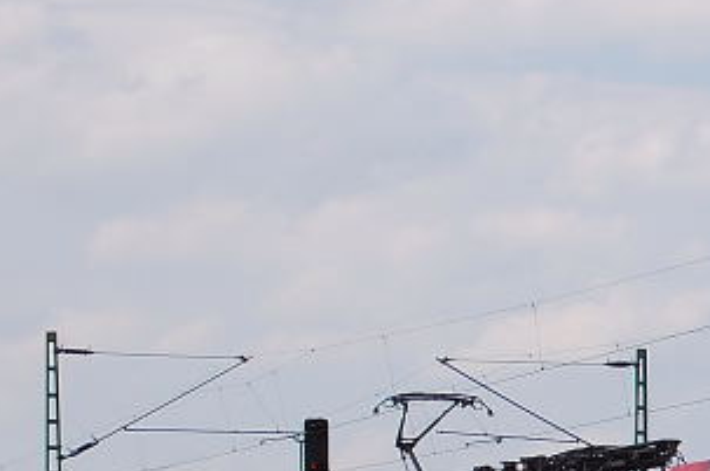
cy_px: 580
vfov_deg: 6.4
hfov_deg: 9.4
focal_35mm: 213
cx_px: 1031
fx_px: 4194
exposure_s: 1/800
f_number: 6.3
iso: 200
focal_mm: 42
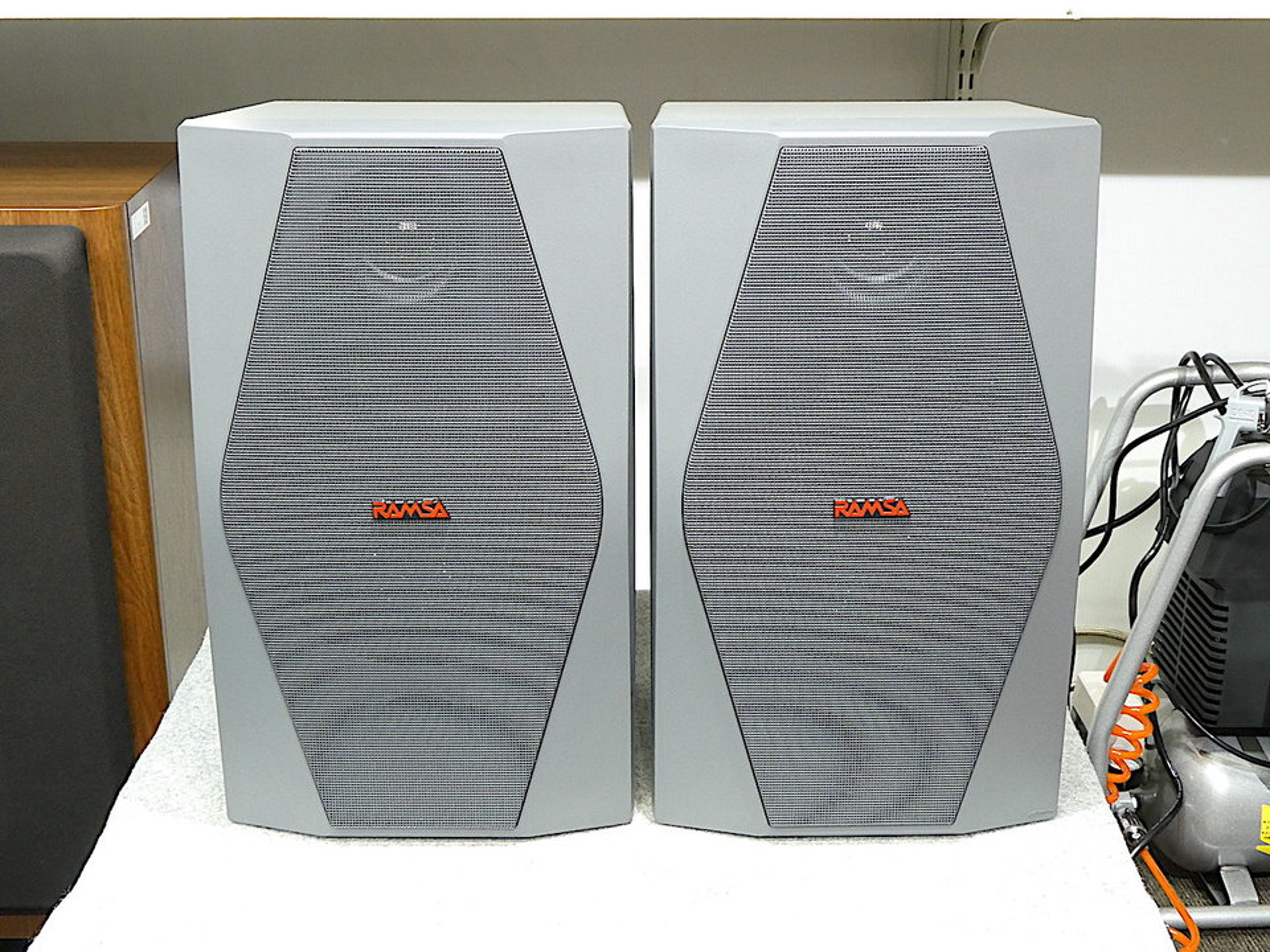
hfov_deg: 38.2
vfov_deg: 29.1
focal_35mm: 50
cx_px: 635
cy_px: 476
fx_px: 1834
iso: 400
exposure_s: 1/5
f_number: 5
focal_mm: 9
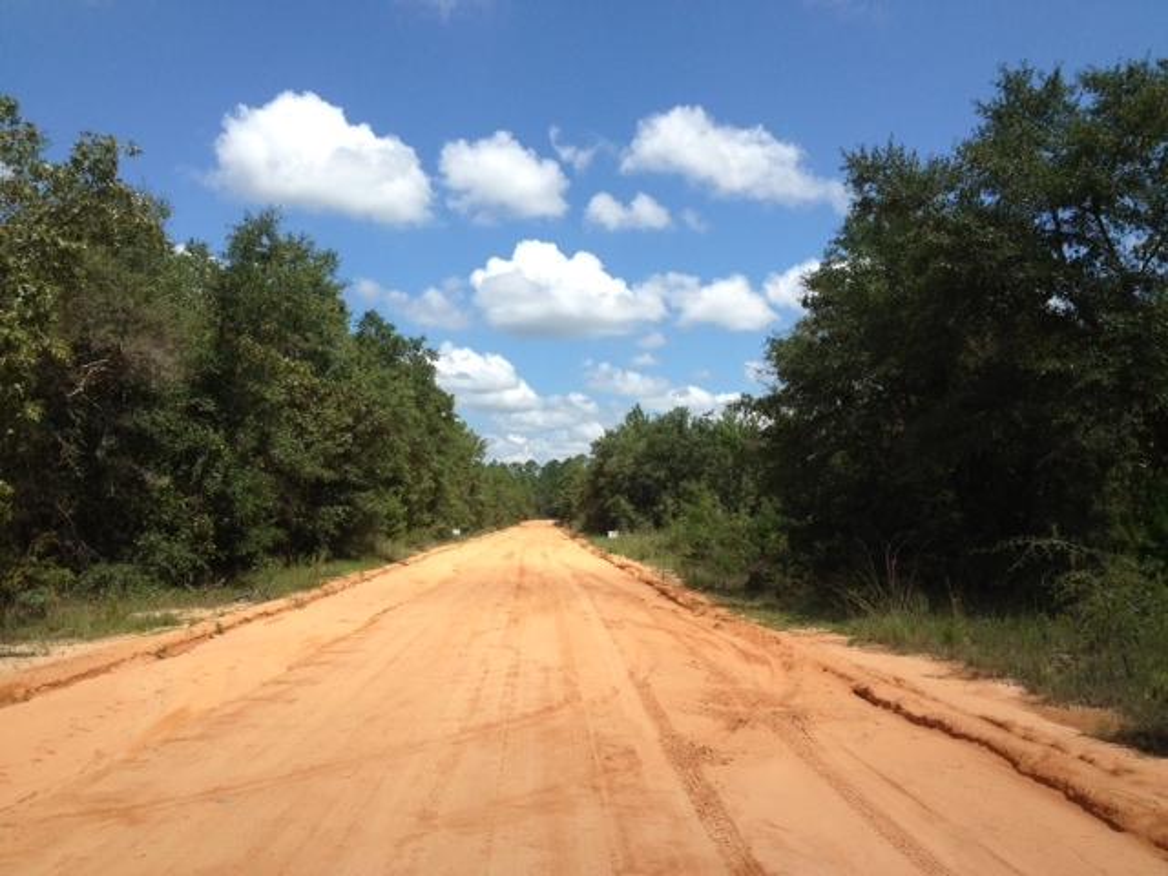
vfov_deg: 40.7
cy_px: 438
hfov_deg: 52.6
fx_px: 1181
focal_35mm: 35
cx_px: 584
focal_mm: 4.28
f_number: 2.4
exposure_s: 1/1972
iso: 50
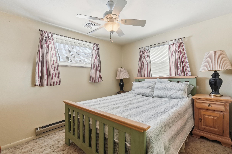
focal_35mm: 15
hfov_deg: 100.4
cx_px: 116
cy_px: 77
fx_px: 97
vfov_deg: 77.3
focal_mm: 10
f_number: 4
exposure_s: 1/1600
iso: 800
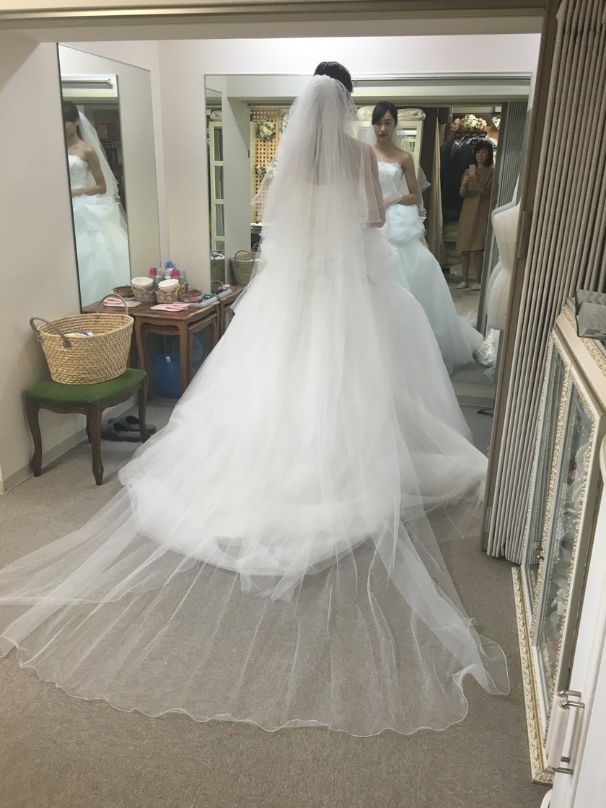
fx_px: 677
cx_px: 303
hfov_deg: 48.2
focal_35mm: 29
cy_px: 404
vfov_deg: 61.7
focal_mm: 4.15
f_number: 2.2
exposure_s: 1/33
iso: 80
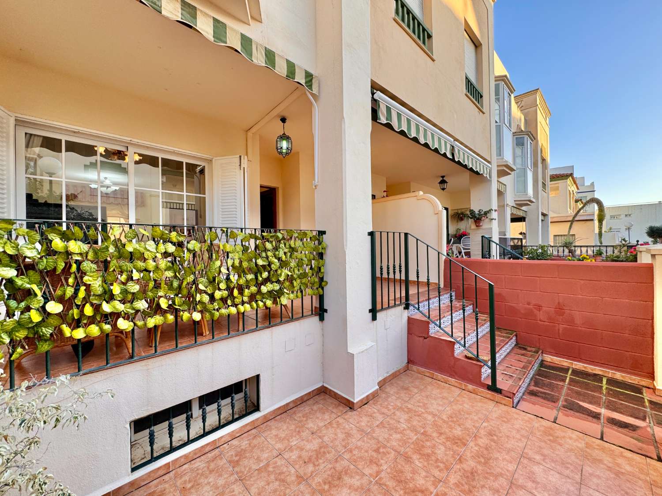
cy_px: 248
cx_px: 331
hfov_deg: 102.1
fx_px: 268
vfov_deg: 85.7
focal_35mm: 14
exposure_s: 1/110
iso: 40
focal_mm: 2.22
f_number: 2.2
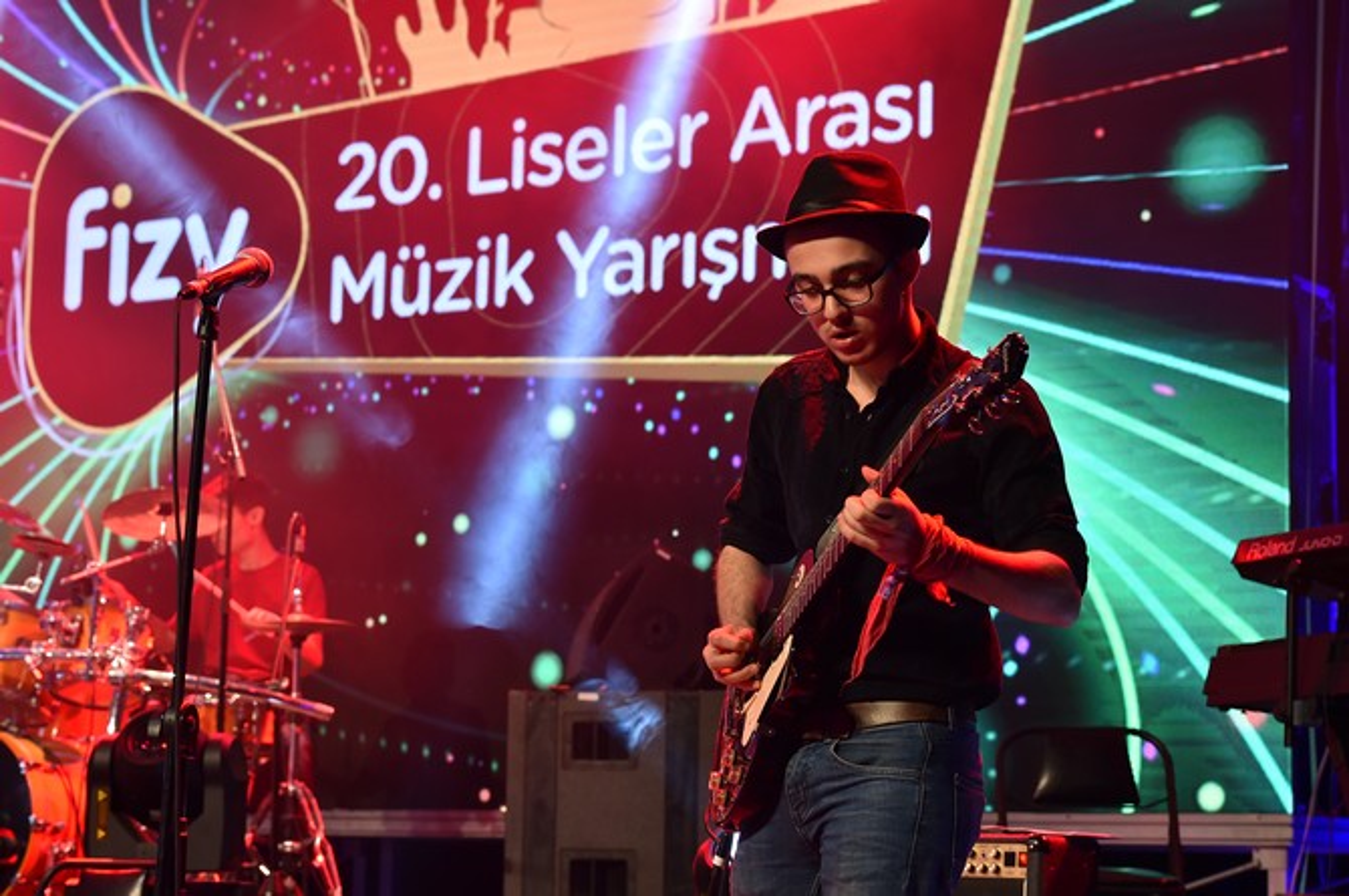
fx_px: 3219
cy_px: 448
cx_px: 674
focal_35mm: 86
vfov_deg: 15.8
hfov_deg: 23.7
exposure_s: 1/160
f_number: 7.1
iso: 1250
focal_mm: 86
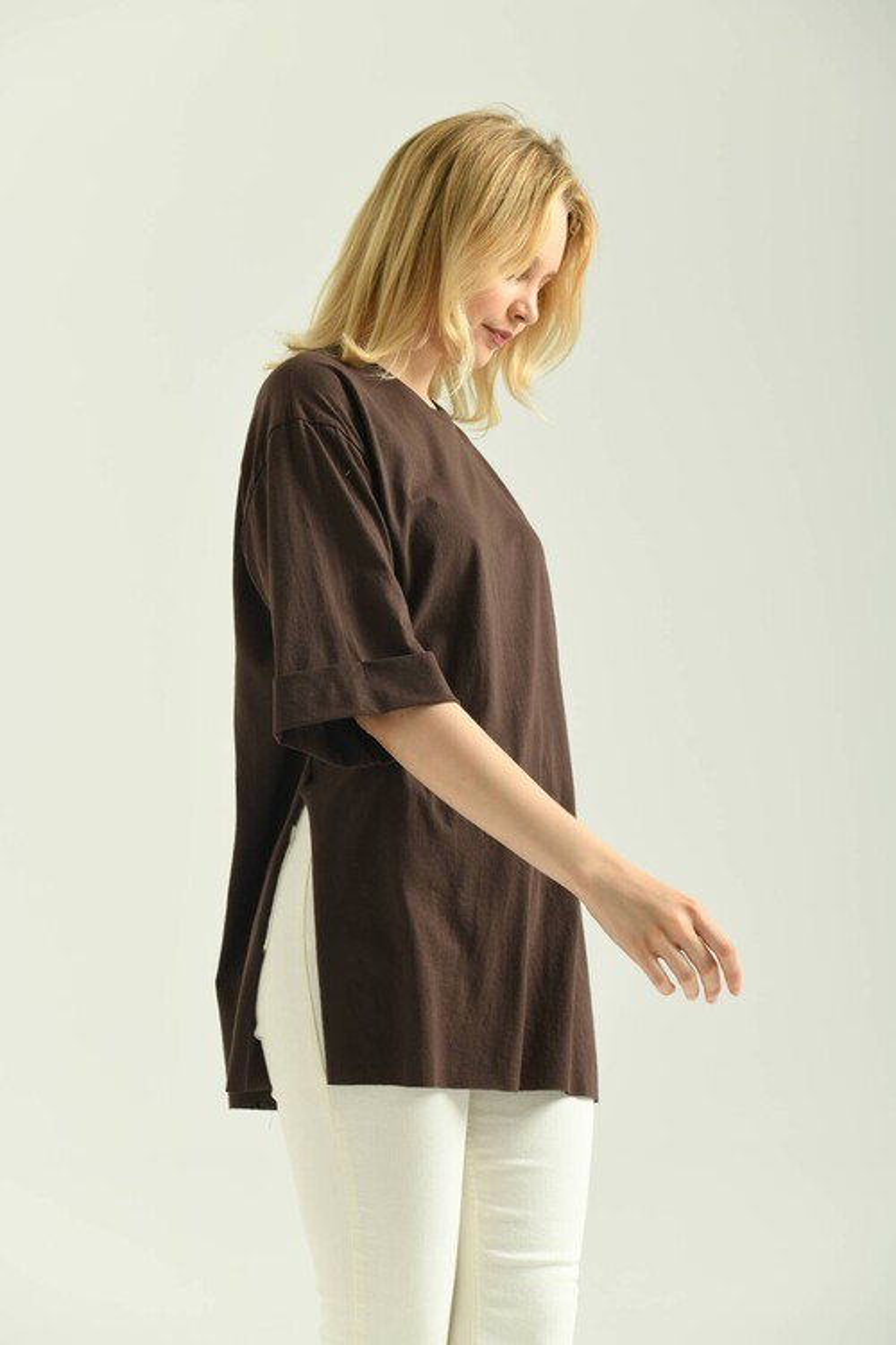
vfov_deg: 26.0
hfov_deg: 17.5
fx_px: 2912
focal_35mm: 78
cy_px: 672
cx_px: 448
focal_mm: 78
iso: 125
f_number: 5.6
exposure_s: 1/160
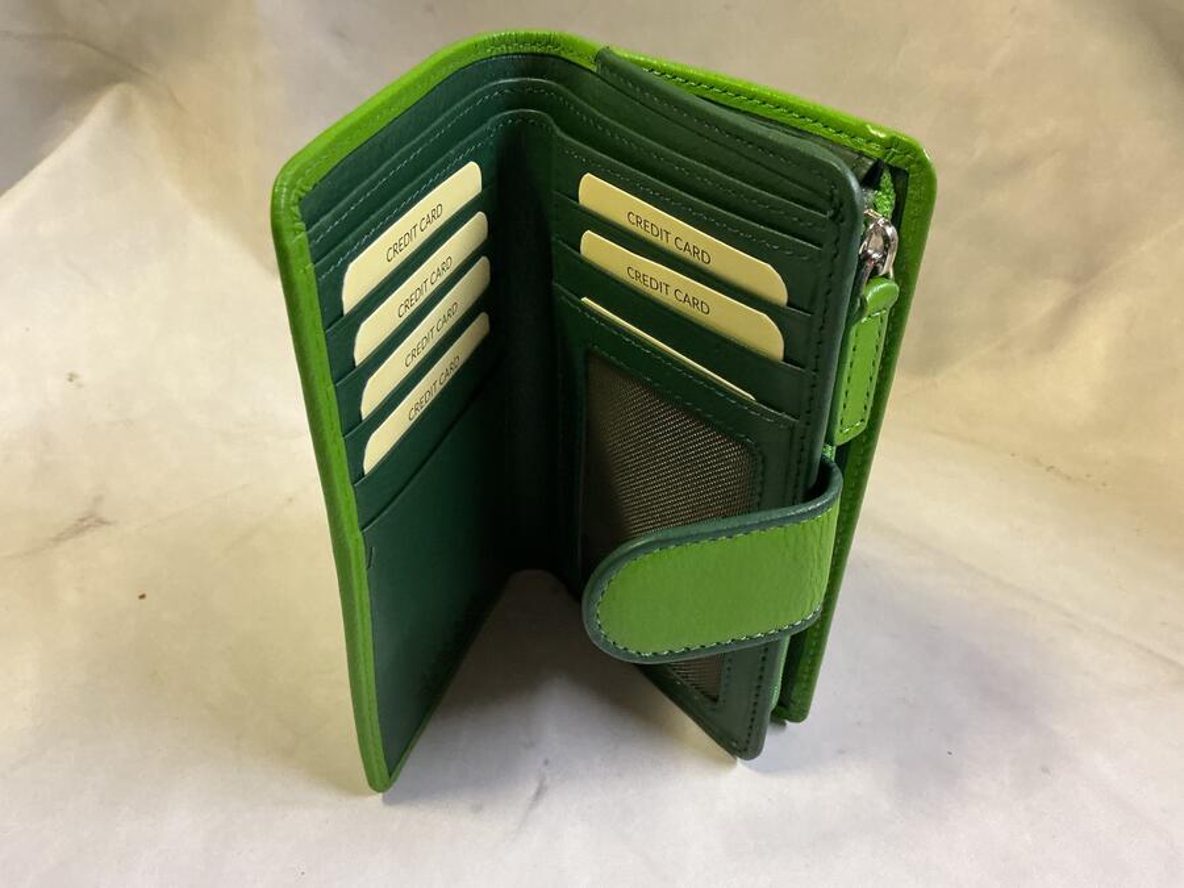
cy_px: 444
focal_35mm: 29
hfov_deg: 61.7
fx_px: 992
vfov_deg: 48.2
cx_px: 592
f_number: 1.8
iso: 200
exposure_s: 1/50
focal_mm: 3
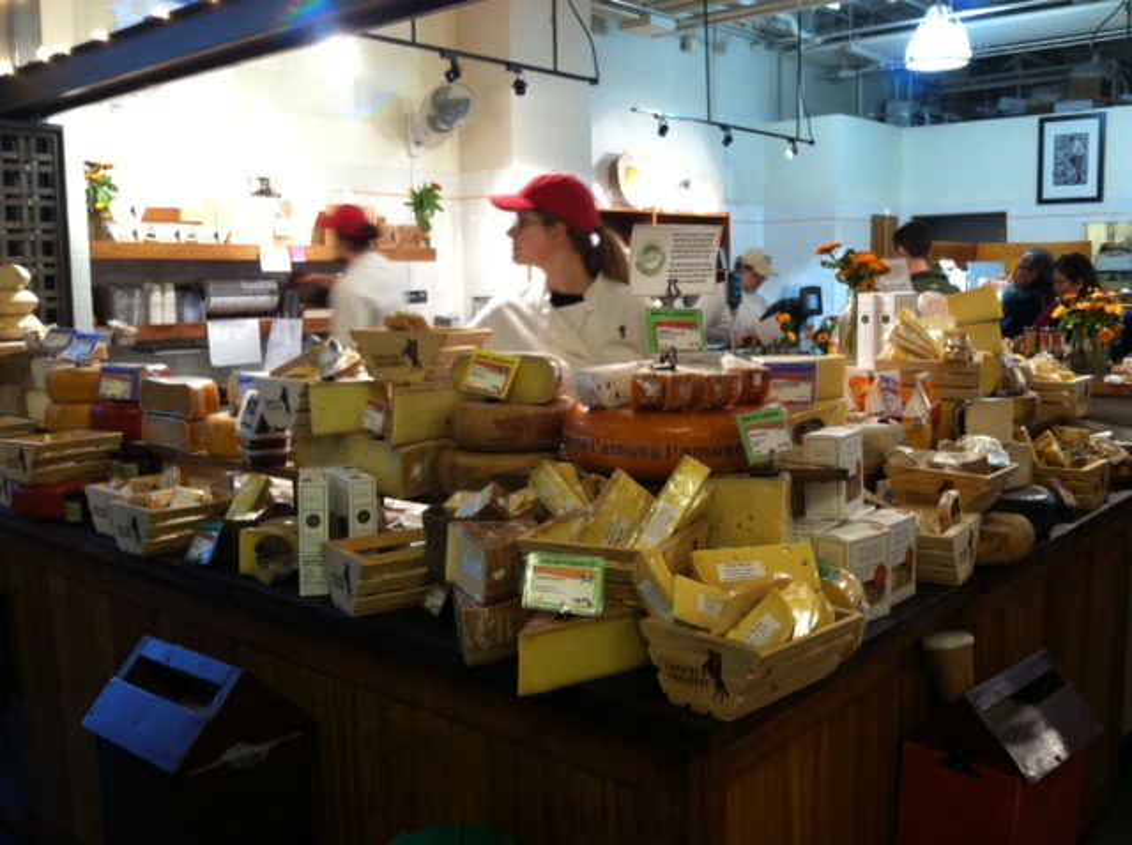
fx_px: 1143
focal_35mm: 35
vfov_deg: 40.6
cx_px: 566
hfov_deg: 52.7
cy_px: 422
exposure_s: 1/15
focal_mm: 3.85
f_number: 2.8
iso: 160
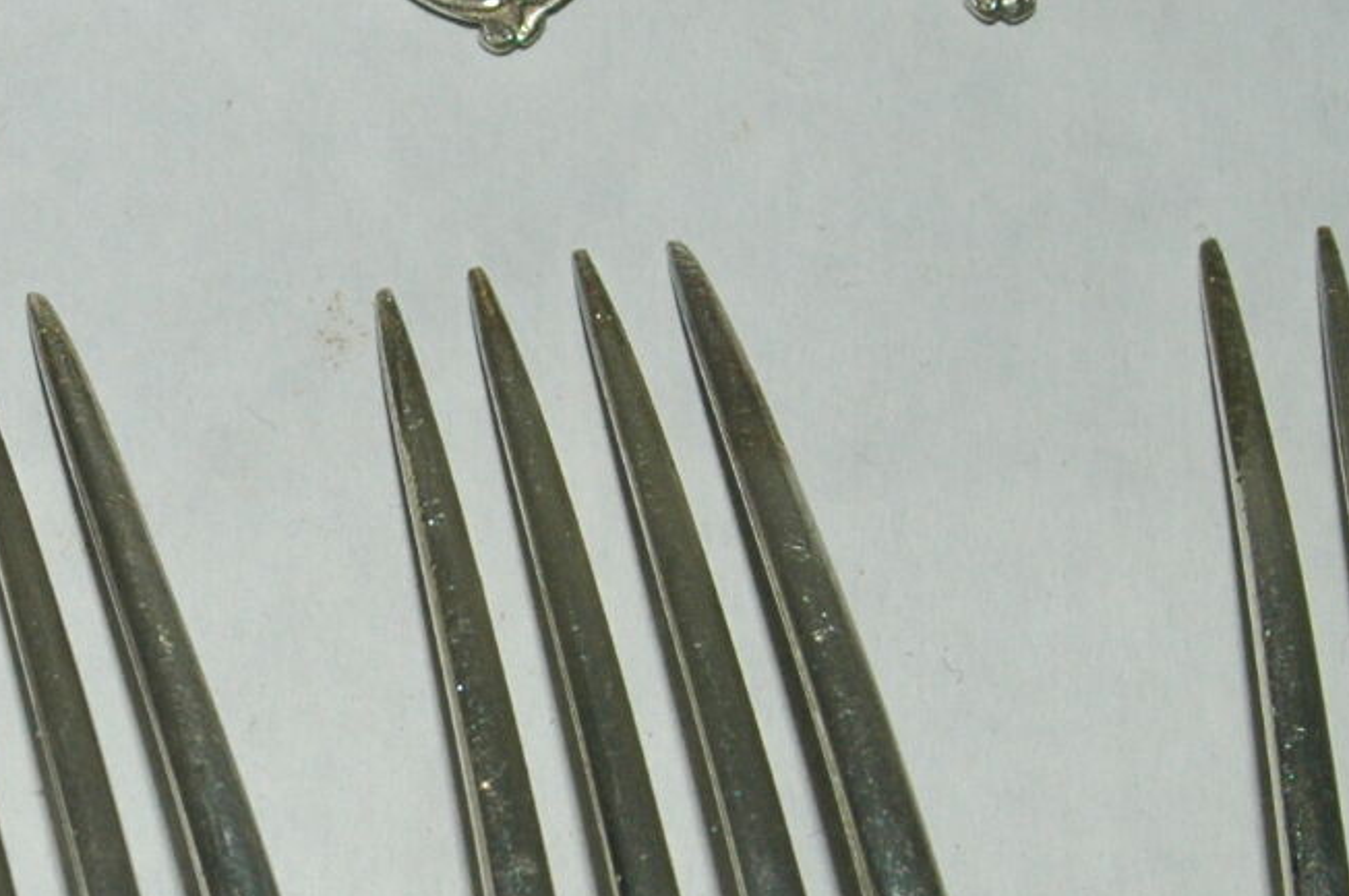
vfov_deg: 8.6
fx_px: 5977
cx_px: -126
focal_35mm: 160
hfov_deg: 12.7
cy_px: 741
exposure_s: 1/125
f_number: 7.1
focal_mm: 31
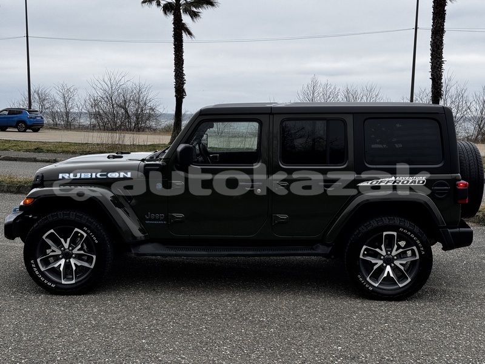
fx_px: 673
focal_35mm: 48
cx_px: 242
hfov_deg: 39.7
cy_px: 182
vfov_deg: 30.3
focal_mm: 6.76
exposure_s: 1/939
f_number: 1.78
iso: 64
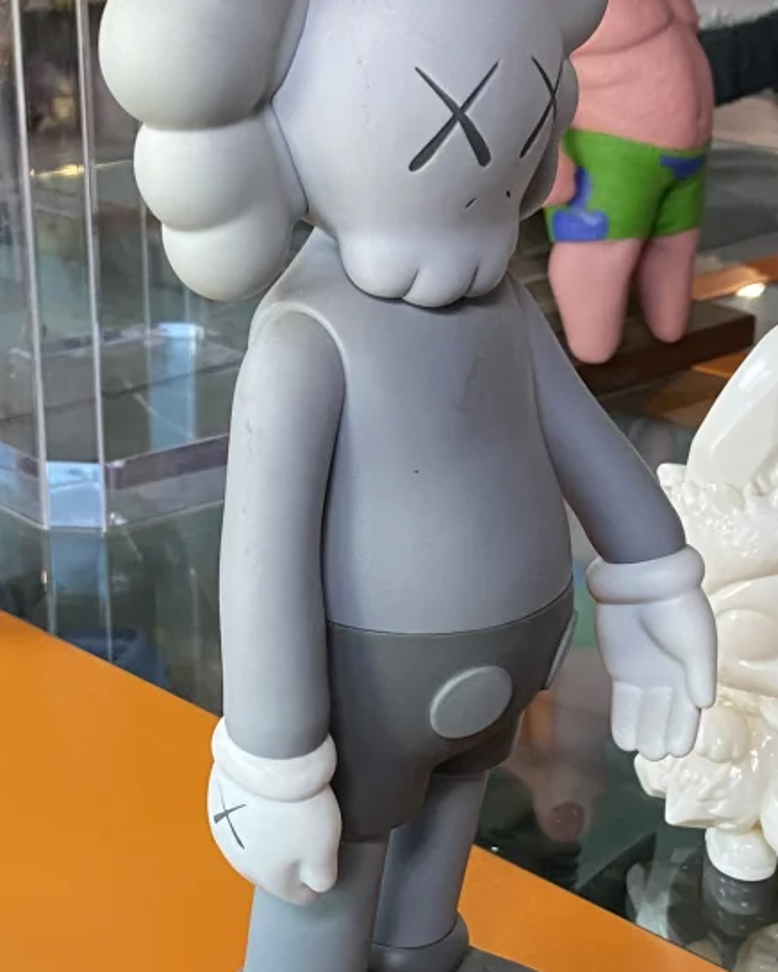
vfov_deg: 28.1
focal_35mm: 67
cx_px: 261
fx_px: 1928
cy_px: 651
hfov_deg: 22.7
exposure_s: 1/50
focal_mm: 4.25
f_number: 1.8
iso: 200
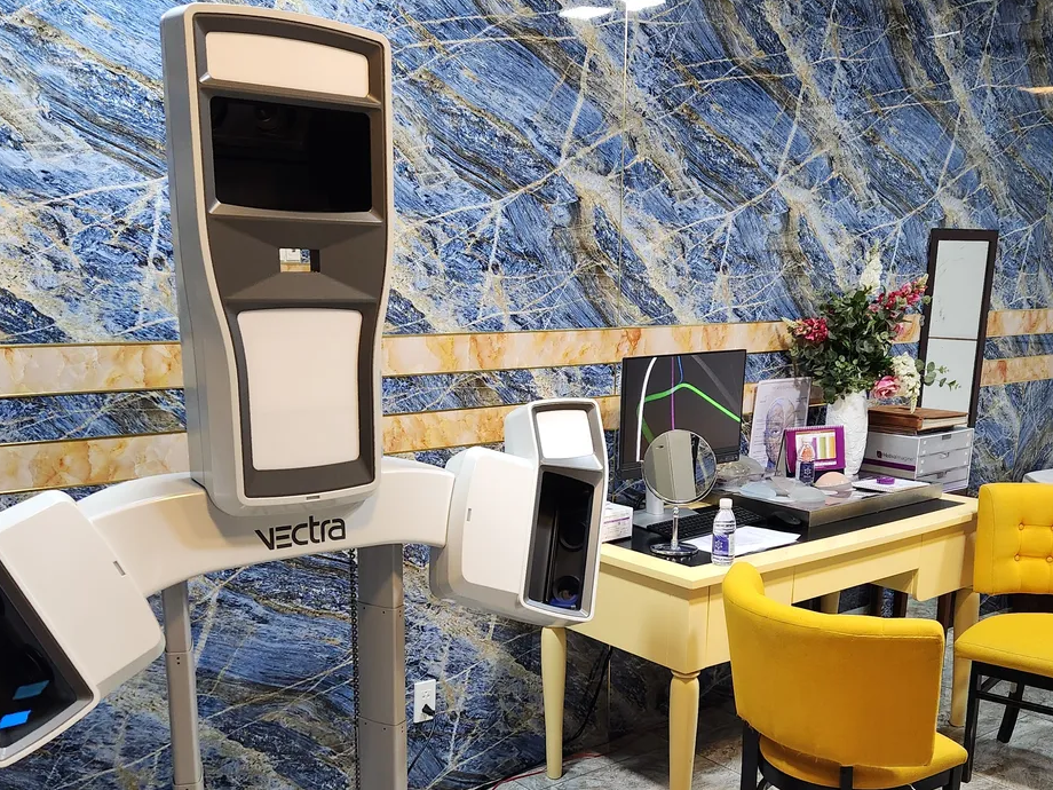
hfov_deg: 51.3
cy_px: 575
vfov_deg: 38.8
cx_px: 546
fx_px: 1095
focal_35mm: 36
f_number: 1.8
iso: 400
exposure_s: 1/100
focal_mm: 5.4
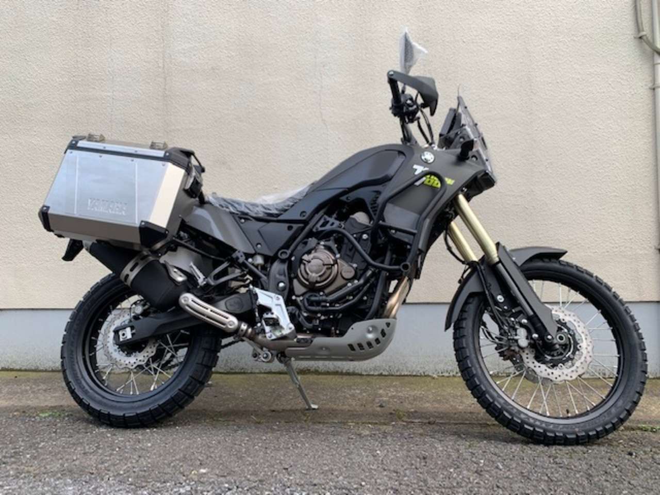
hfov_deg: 67.3
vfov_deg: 53.1
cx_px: 330
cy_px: 248
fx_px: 496
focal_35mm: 26
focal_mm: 4.25
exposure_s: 1/123
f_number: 1.8
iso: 25
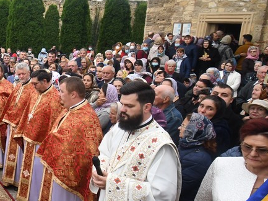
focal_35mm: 40
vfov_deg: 35.9
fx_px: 309
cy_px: 91
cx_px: -28
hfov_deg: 38.5
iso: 1000
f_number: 4.5
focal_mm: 10
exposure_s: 1/400
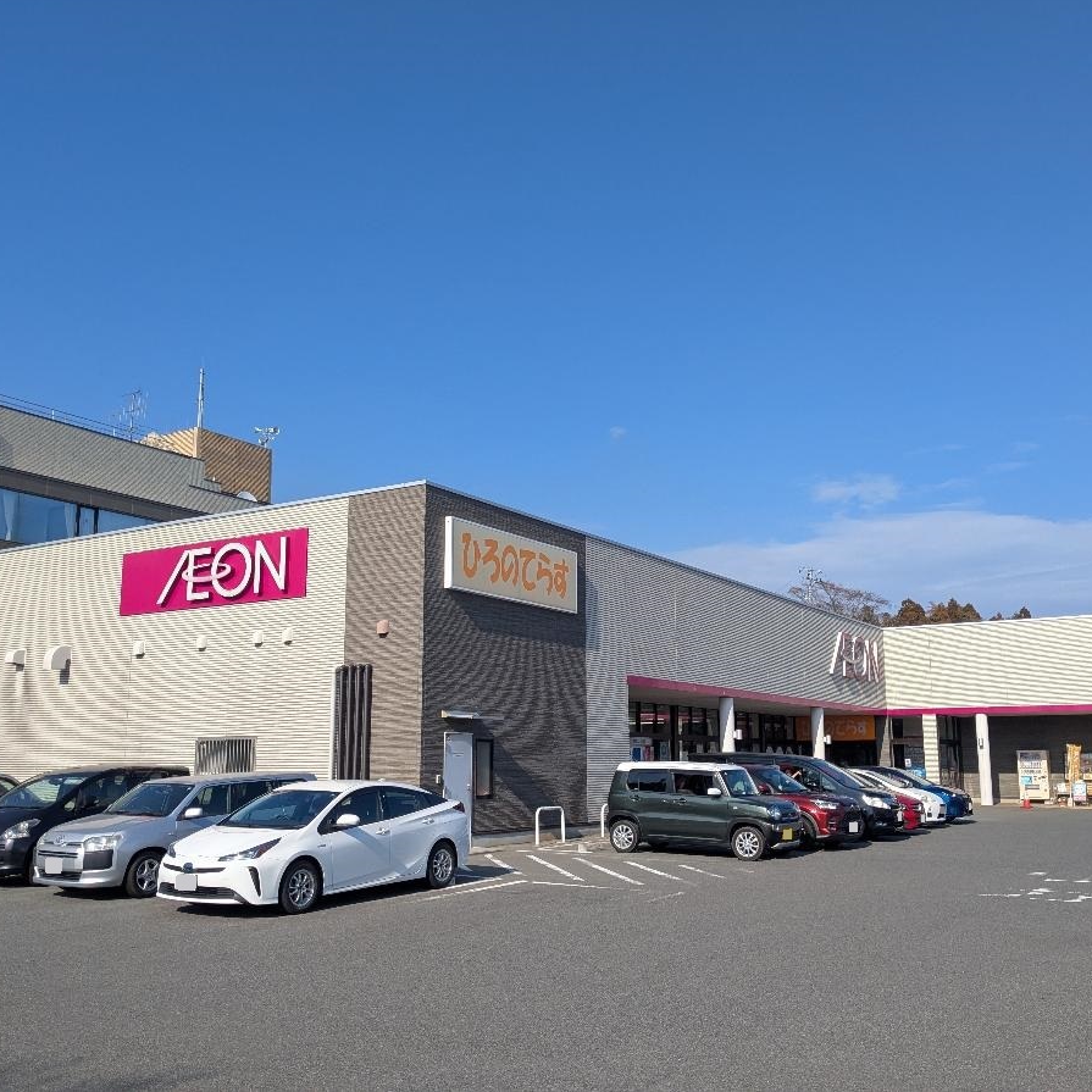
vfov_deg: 51.1
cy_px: 544
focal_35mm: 32
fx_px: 1142
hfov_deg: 51.1
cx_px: 561
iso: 65
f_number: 1.73
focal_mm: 4.38
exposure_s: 1/4673
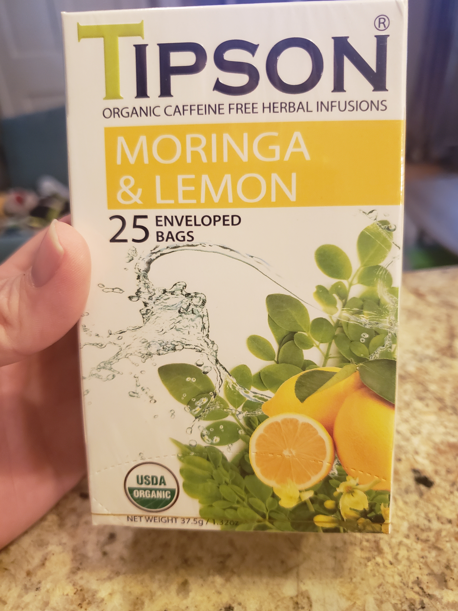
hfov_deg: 51.4
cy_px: 306
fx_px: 476
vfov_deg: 65.3
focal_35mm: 27
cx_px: 232
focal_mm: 4.3
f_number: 1.5
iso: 320
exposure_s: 1/30
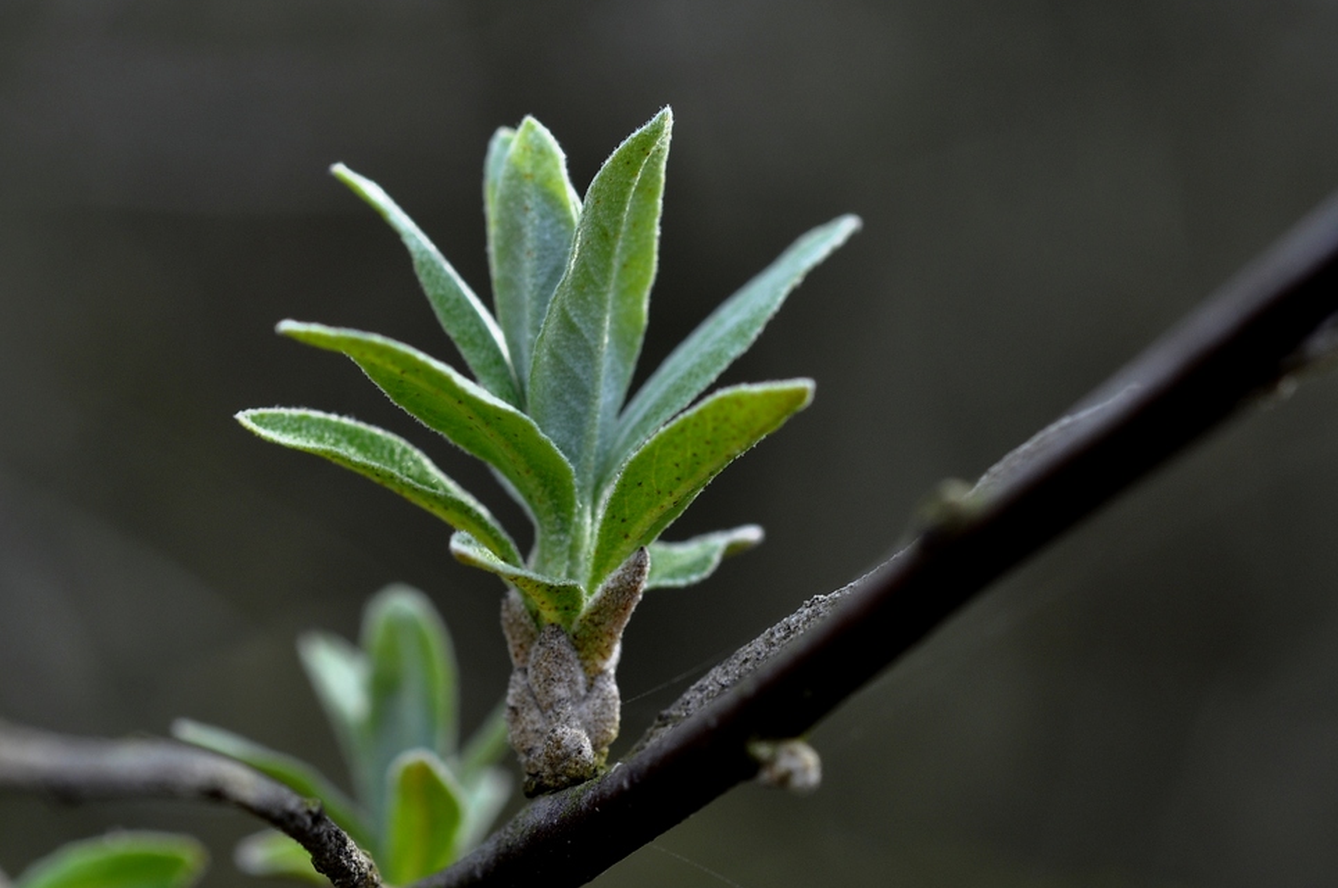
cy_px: 421
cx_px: 533
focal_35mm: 112
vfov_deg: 12.2
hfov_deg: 18.3
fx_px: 4157
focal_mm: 60
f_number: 8
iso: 200
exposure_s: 1/125
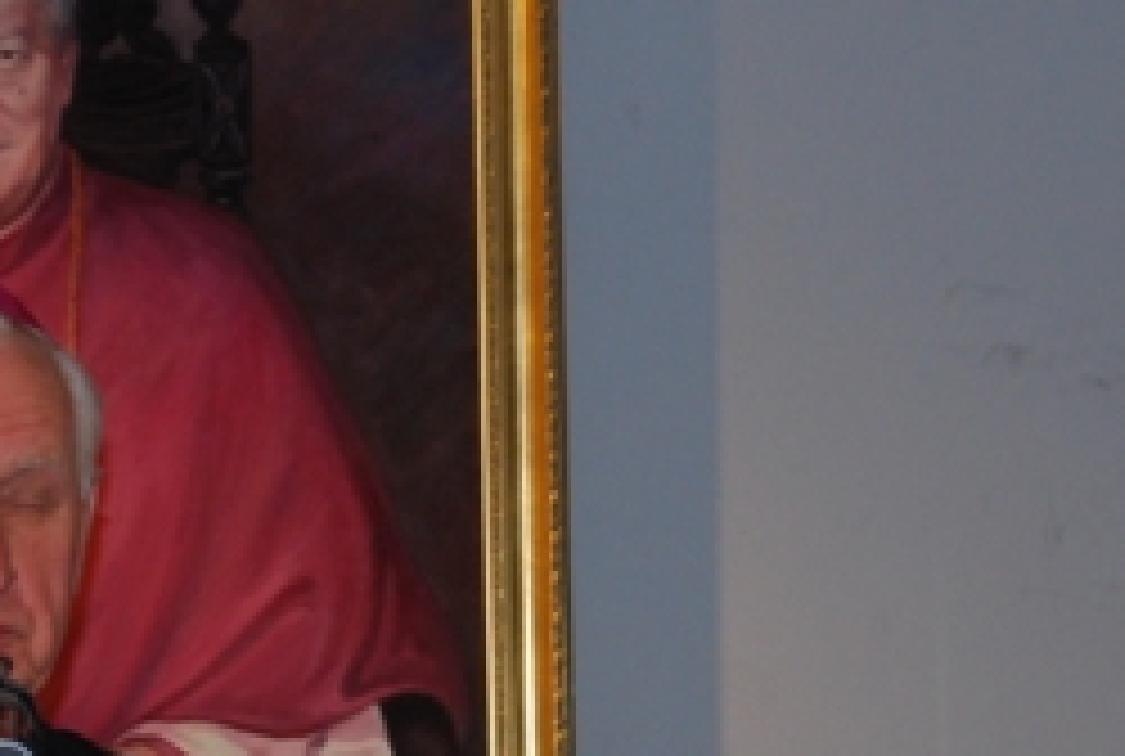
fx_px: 8257
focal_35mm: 264
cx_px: 734
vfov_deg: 5.2
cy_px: 774
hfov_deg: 7.8
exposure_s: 1/60
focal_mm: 55
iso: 360
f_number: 5.6
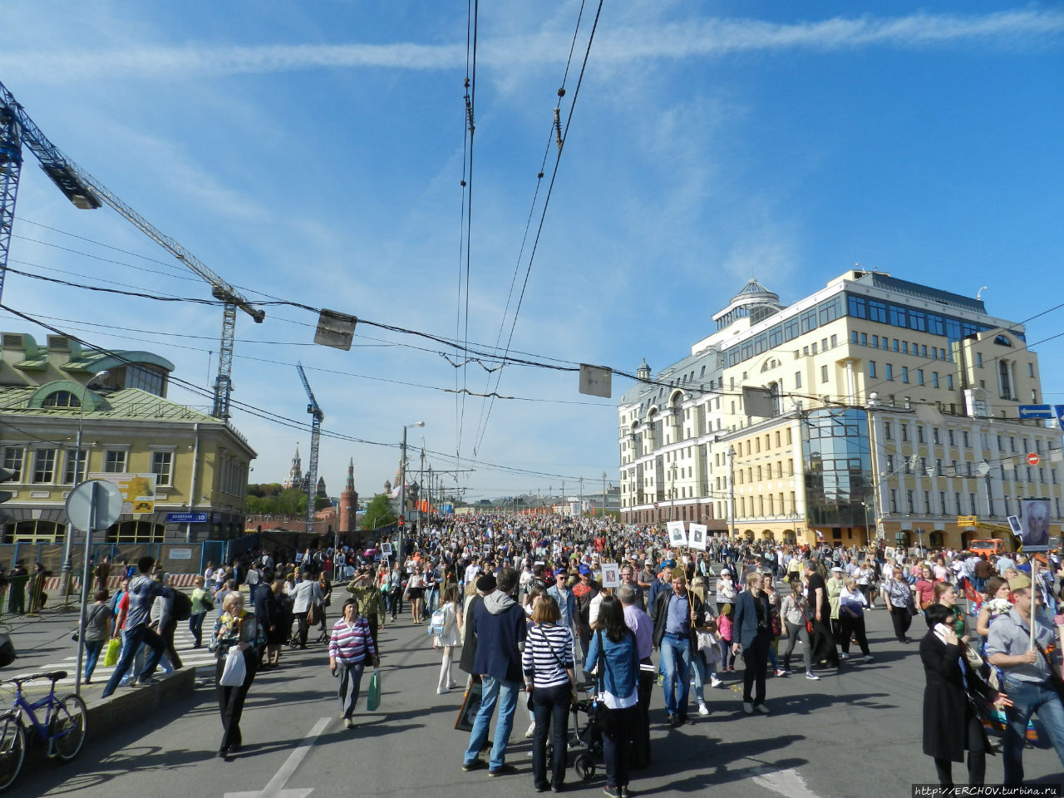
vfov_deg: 58.9
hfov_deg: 73.9
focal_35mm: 23
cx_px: 532
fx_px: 707
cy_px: 399
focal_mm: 4
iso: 160
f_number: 4.5
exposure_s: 1/800
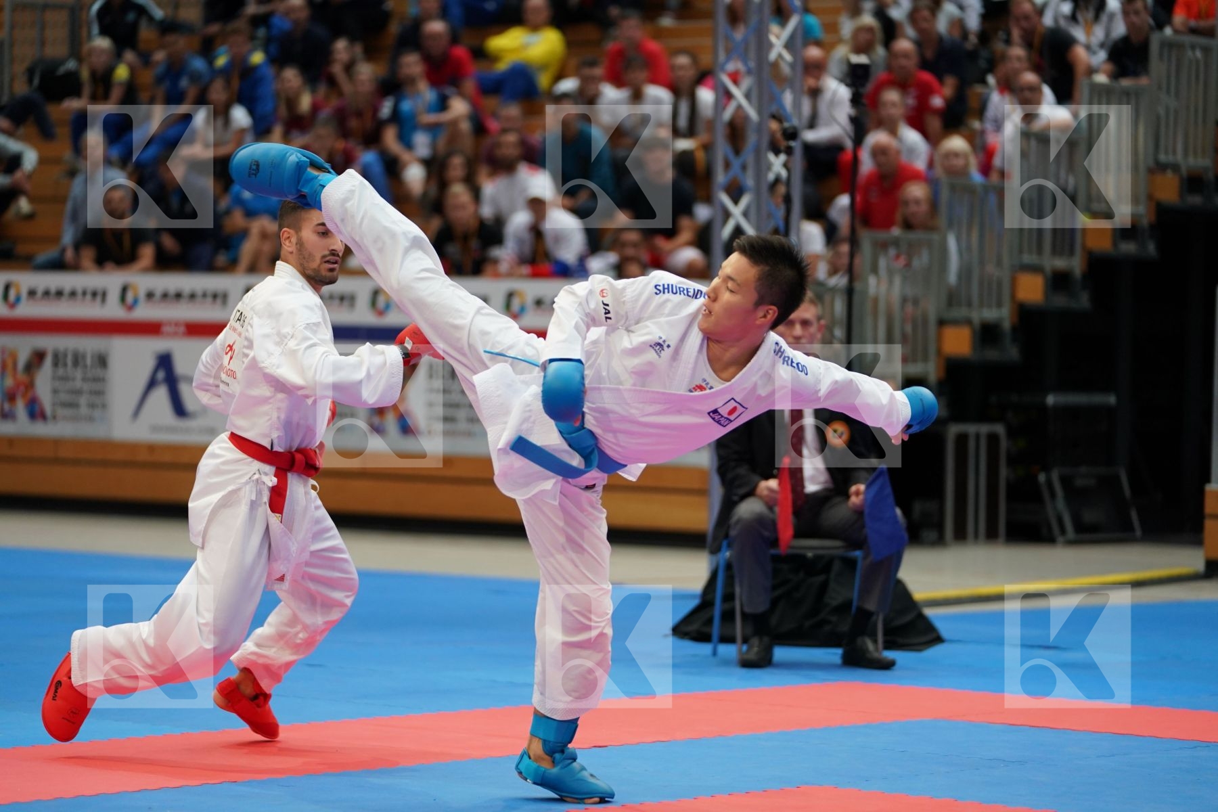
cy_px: 406
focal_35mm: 131
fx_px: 4432
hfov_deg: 15.6
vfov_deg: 10.5
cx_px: 609
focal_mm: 131
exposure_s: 1/1000
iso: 1600
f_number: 2.8
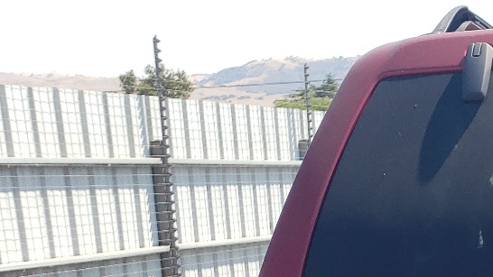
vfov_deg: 13.8
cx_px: 705
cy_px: 398
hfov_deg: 22.0
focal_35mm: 83
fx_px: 1085
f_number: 1.5
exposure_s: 1/1667
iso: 50
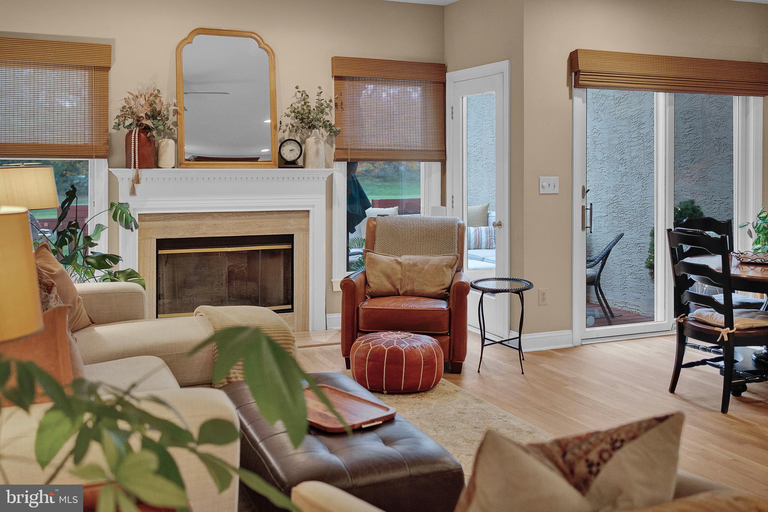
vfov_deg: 37.8
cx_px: 384
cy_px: 256
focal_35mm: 35
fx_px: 747
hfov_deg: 54.4
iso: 1250
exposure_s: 1/250
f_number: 2.8
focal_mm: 35
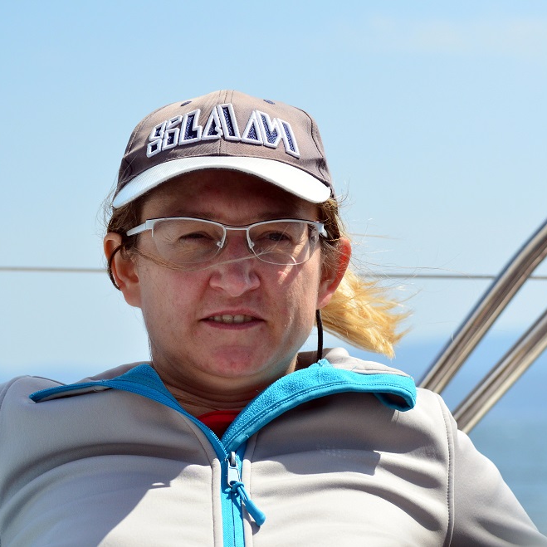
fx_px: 2414
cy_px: 274
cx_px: 319
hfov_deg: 12.9
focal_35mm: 135
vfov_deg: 12.9
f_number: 5
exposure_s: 1/6400
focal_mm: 70
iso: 800
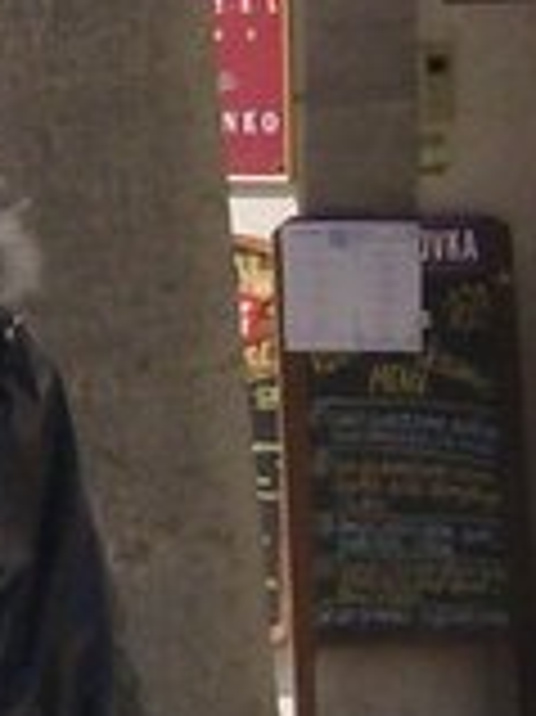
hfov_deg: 2.8
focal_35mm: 528
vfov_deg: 3.8
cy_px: 702
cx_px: -829
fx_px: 10916
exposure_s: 1/319
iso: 100
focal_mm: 11.6
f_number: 6.2
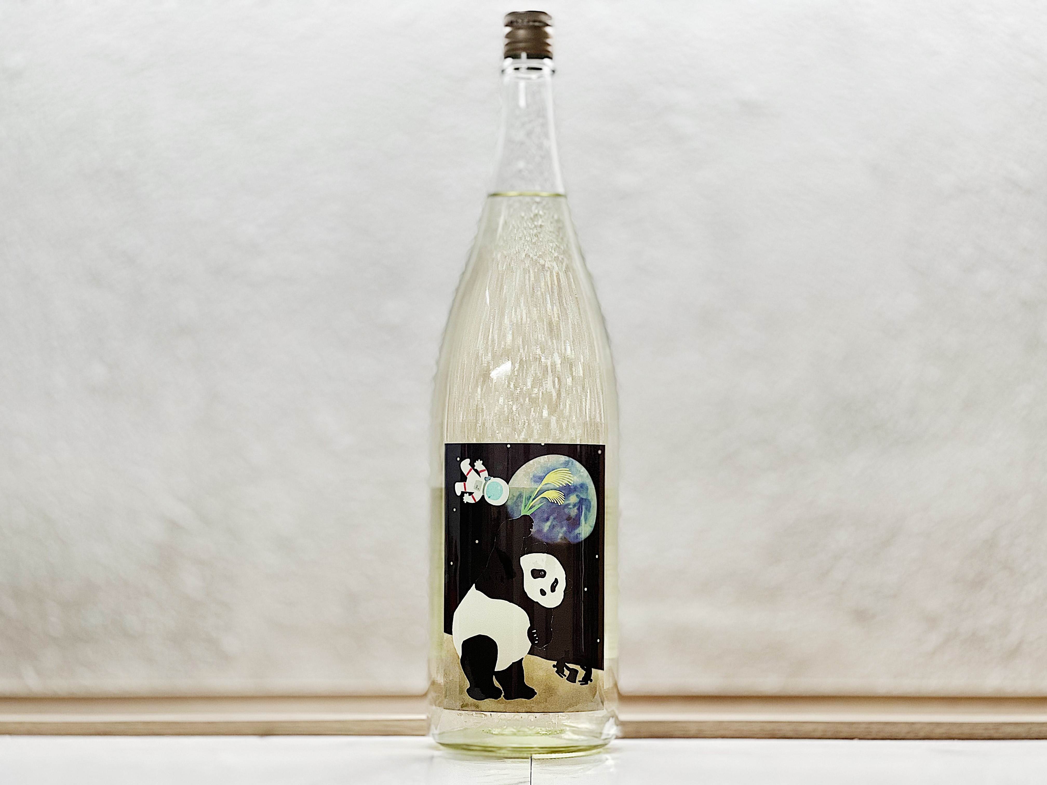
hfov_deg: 25.3
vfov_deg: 19.1
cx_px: 524
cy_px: 392
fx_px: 2329
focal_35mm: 77
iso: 160
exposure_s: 1/100
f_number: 2.8
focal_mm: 9
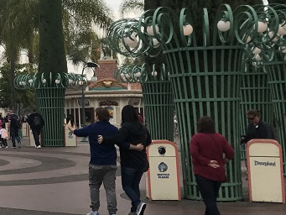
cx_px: -111
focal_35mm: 84
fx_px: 694
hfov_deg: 20.7
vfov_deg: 17.5
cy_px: 57
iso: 20
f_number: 1.8
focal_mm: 3.99
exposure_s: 1/2037
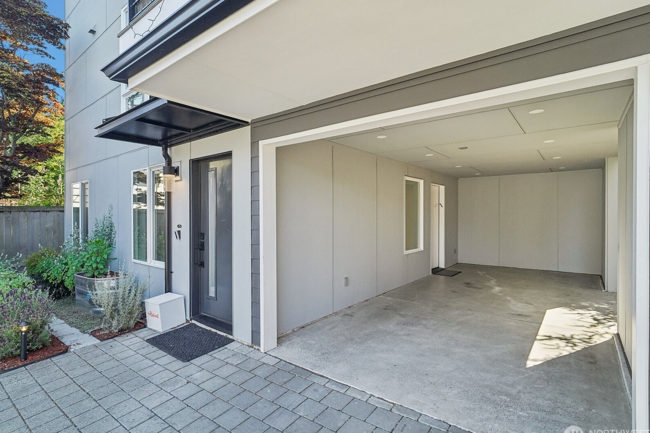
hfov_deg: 93.3
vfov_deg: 70.4
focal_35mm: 17
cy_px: 221
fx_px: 307
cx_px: 317
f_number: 8
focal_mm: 16
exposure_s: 1/125
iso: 1600
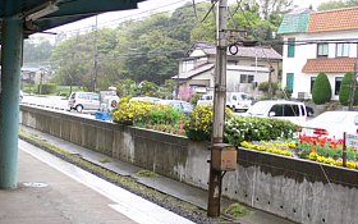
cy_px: 108
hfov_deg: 37.9
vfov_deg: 24.4
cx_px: 130
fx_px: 517
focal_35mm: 53
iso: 80
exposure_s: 1/50
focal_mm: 7.4
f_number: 2.8
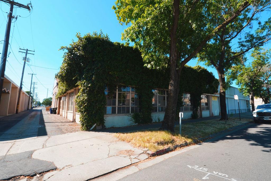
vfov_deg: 72.1
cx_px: 136
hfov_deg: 95.0
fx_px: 124
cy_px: 90
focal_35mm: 16
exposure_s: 1/30
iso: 125
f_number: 16
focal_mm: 11
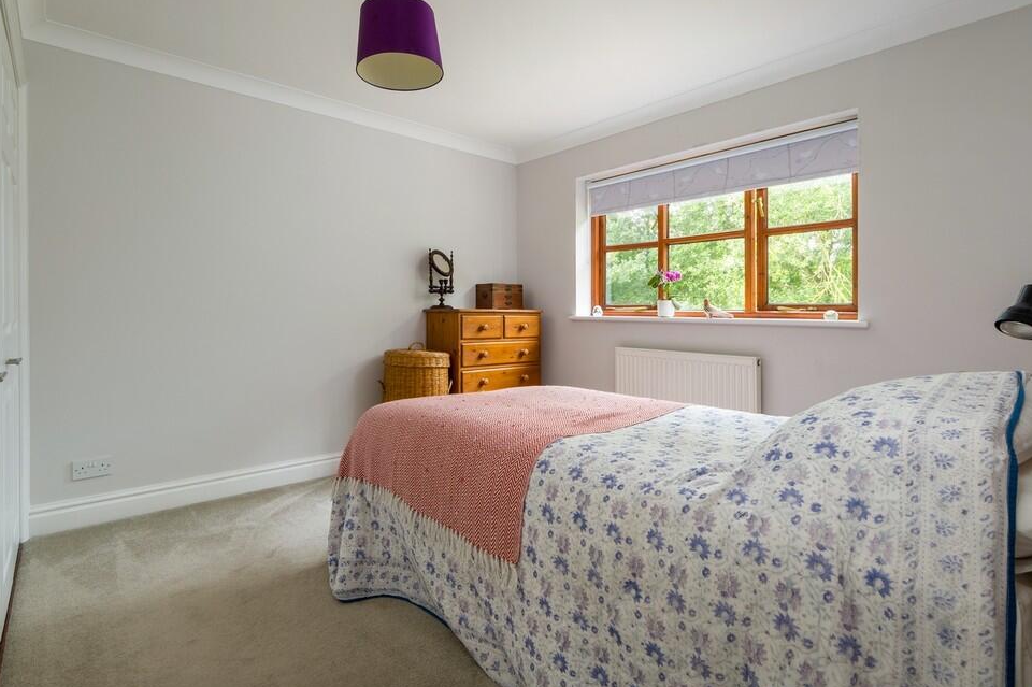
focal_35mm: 16
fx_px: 458
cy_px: 328
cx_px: 494
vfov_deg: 73.6
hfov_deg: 96.7
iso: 160
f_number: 7.1
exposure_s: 1/6
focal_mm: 10.3
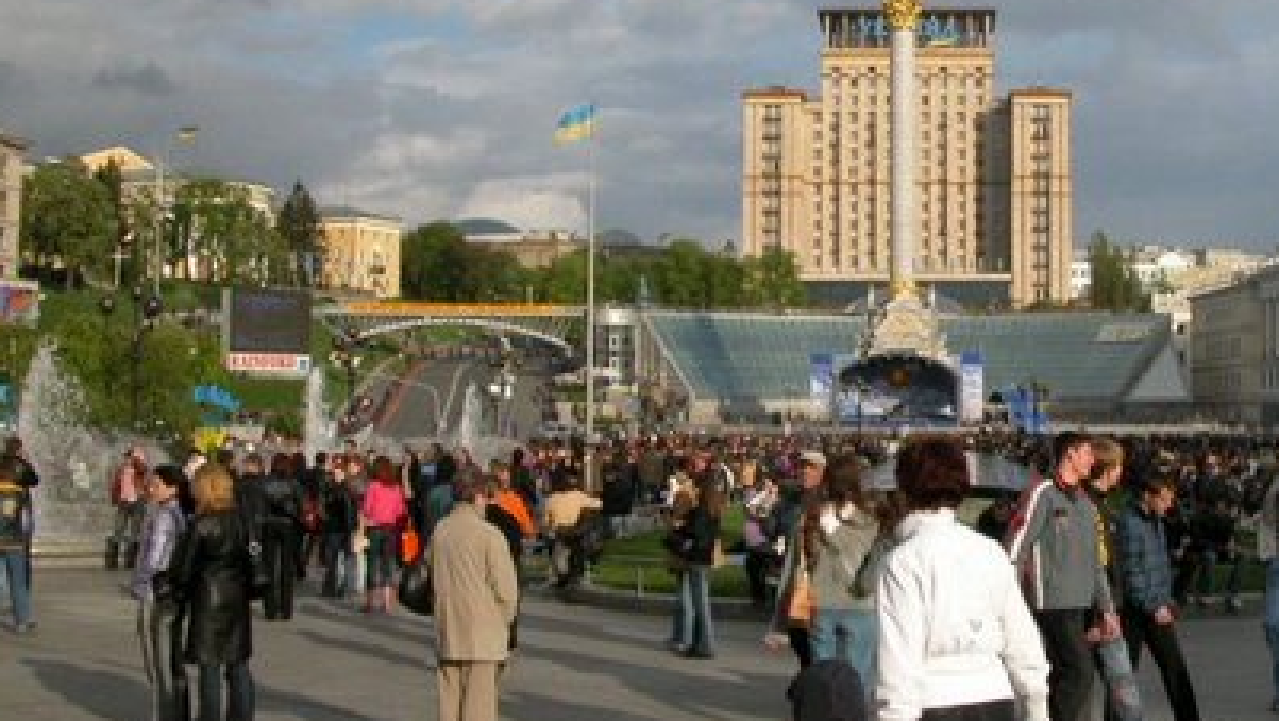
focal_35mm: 57
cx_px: 947
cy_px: 313
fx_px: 1934
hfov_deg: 35.8
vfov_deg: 21.1
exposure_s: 1/500
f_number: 8
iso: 200
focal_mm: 8.9
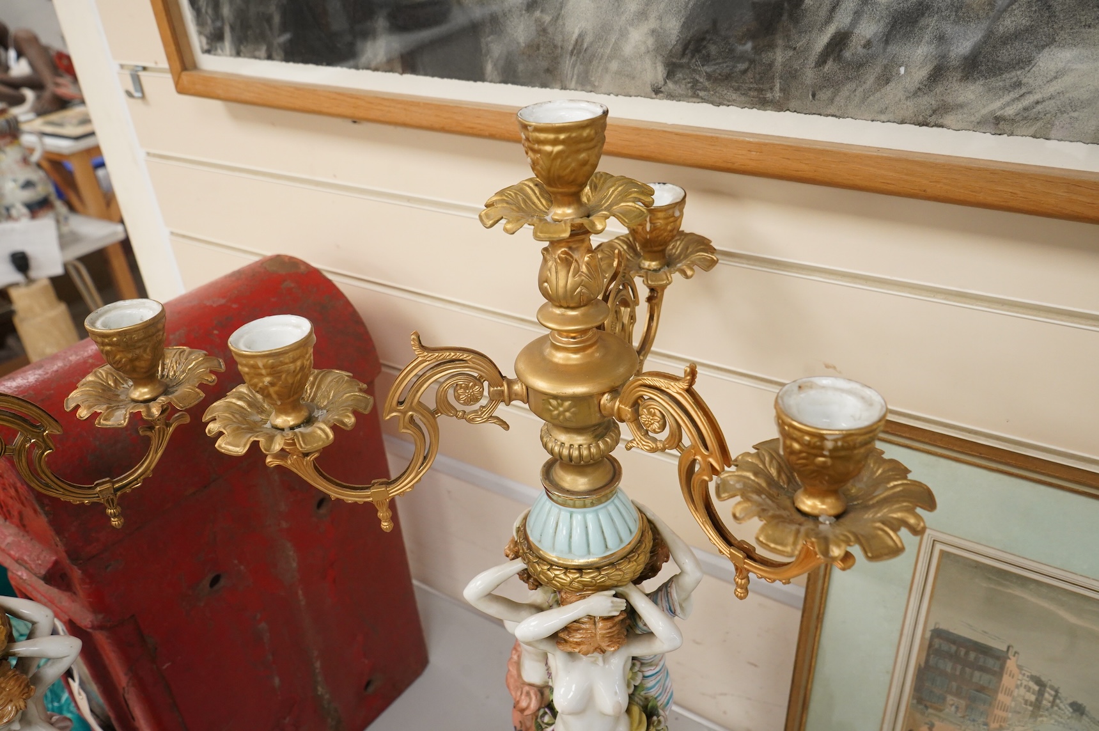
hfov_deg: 65.5
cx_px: 550
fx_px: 854
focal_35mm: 28
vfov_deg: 46.3
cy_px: 366
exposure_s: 1/100
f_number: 7.1
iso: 3200
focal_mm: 28
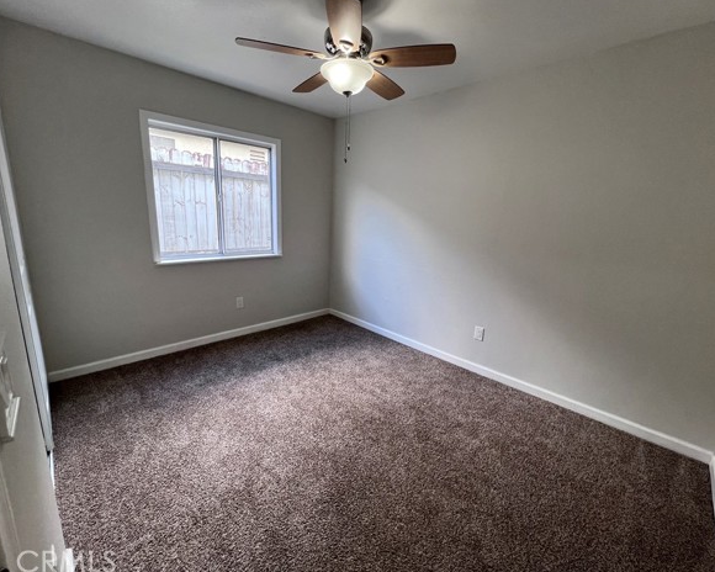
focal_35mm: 14
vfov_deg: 88.0
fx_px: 296
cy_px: 284
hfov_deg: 100.7
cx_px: 362
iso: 125
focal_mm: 1.57
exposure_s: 1/120
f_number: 1.8
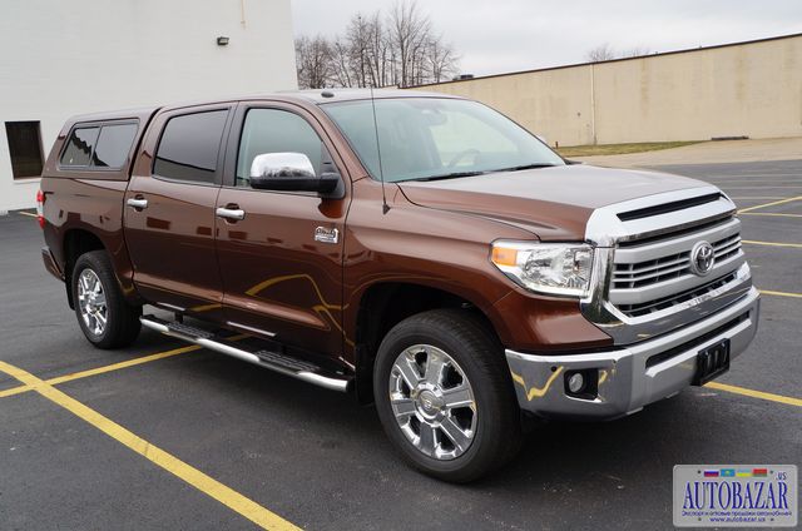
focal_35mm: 33
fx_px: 734
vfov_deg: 39.8
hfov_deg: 57.3
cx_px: 401
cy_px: 266
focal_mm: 22
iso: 200
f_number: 8
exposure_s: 1/80
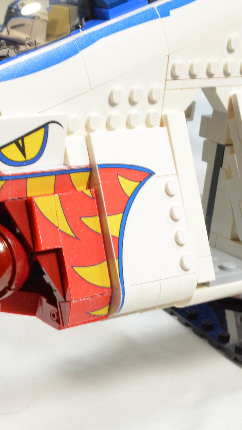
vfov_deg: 25.4
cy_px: 214
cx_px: 20
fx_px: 956
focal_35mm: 84
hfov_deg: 14.3
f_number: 20
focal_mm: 35
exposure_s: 1/3
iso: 400
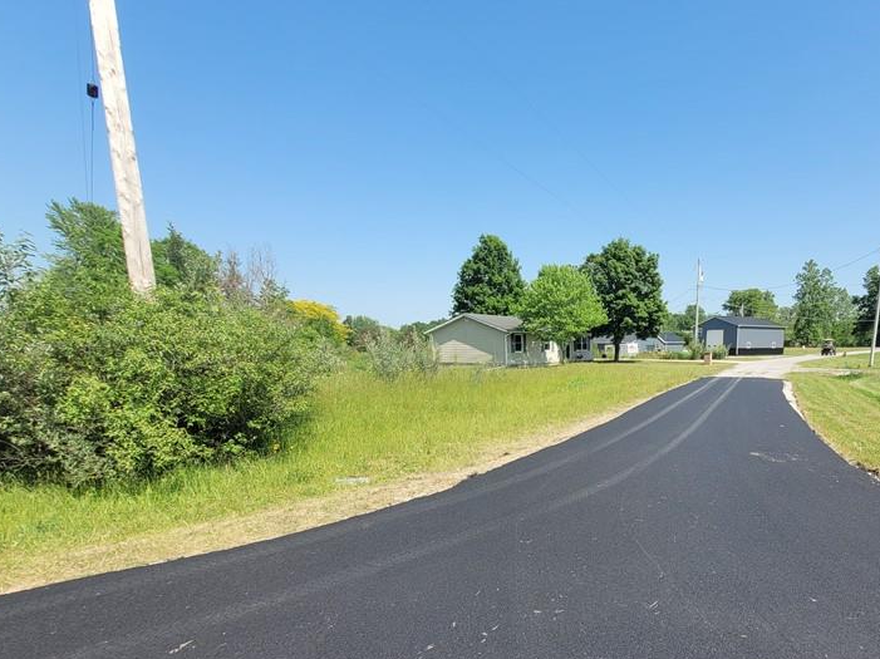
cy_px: 432
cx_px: 588
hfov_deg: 81.8
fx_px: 483
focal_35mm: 19
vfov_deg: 67.0
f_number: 2.2
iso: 40
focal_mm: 1.74
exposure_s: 1/968
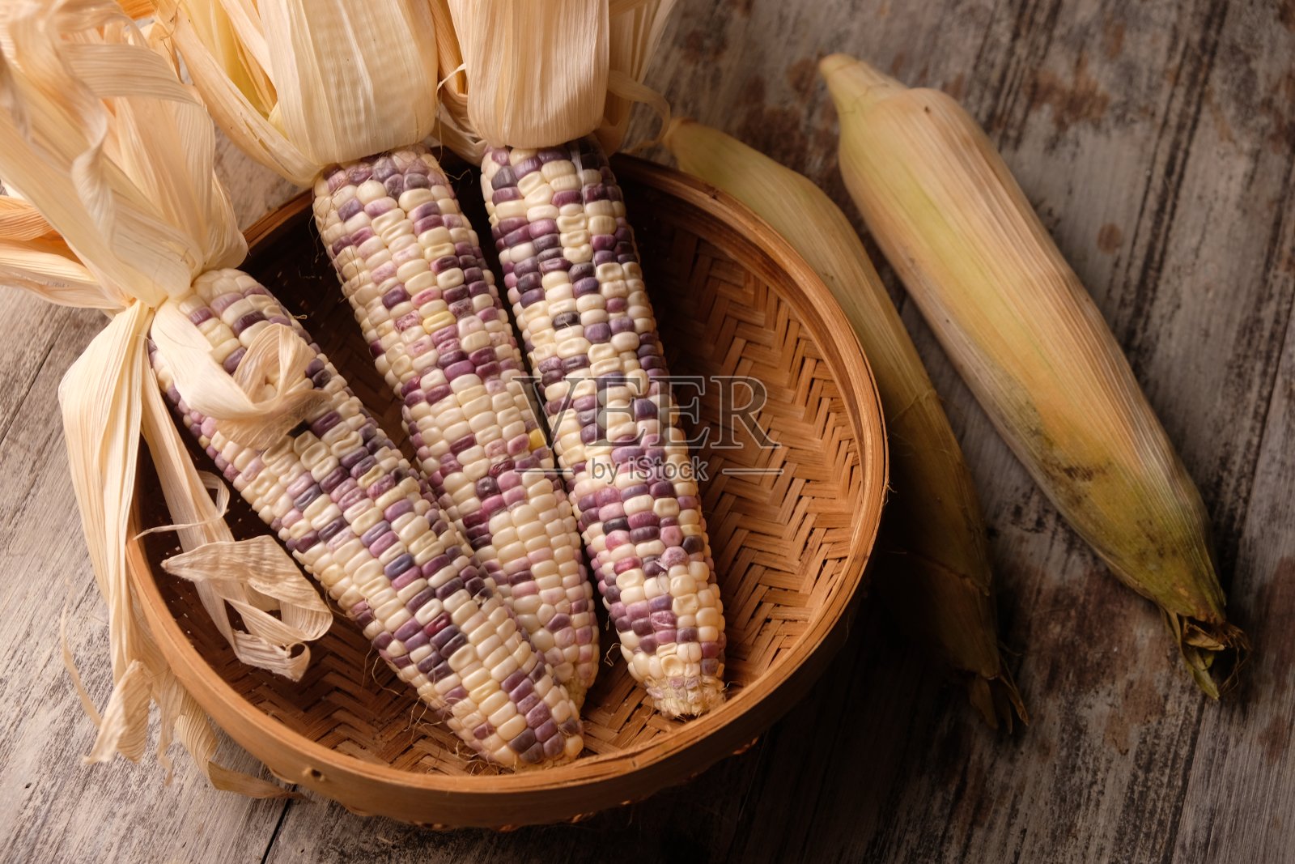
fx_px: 2302
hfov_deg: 31.4
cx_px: 648
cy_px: 432
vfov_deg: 21.2
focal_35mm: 64
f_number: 5
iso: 400
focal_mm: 42.5
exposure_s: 1/80
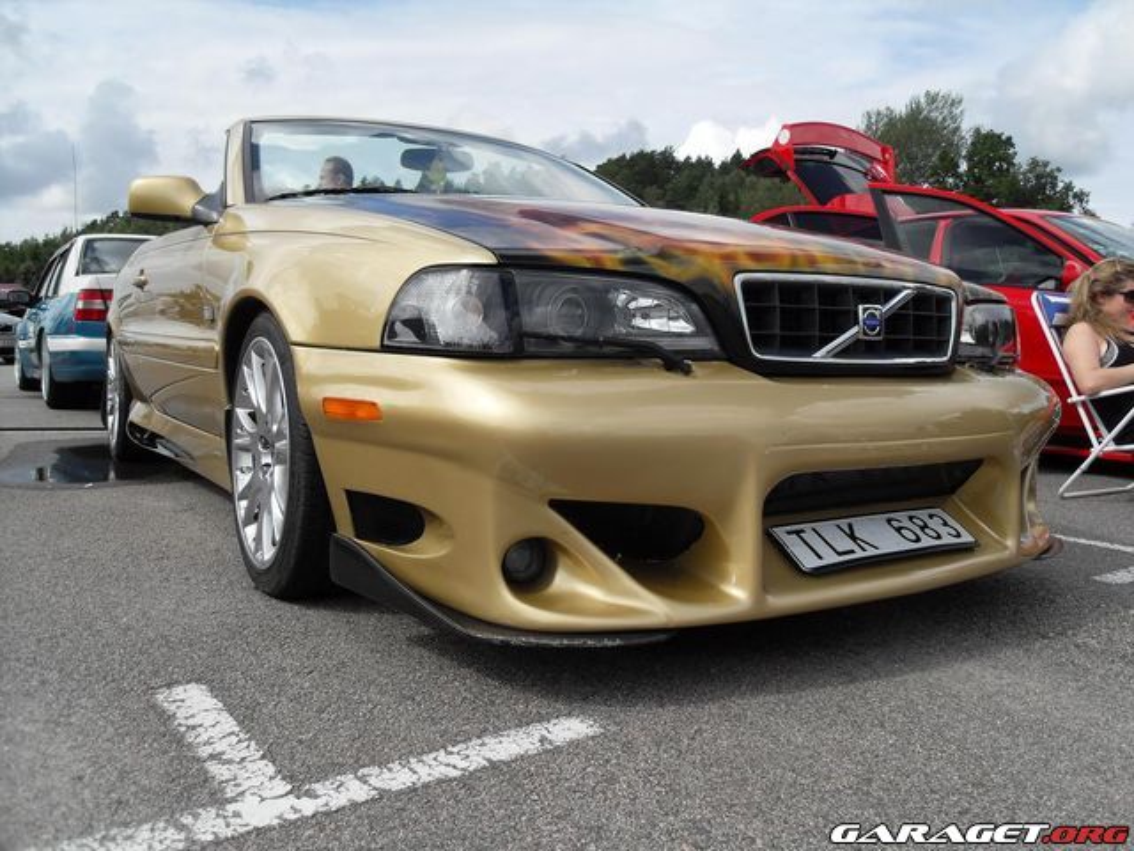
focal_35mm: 28
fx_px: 917
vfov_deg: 49.7
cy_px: 426
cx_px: 567
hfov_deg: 63.4
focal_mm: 6
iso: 80
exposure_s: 1/250
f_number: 7.1
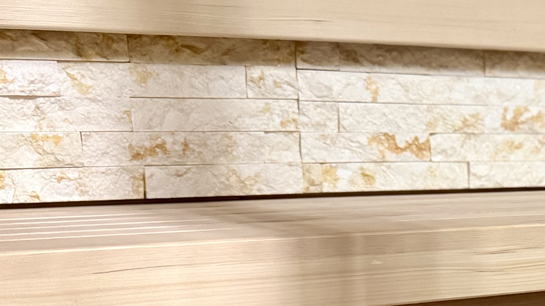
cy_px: 302
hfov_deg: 24.8
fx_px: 1069
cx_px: 708
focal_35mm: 74
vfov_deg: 16.0
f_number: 1.78
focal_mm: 6.76
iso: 800
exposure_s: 1/50
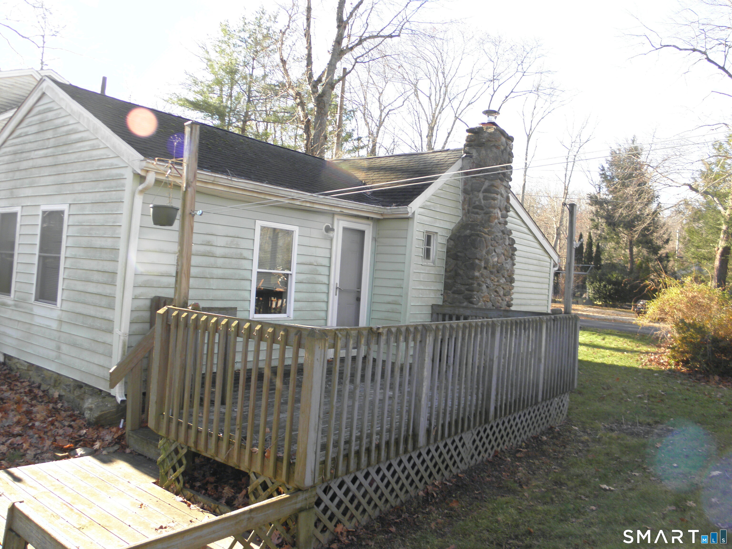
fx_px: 592
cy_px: 274
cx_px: 366
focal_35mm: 28
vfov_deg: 49.7
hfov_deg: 63.4
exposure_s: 1/100
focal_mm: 5
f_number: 3.5
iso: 100
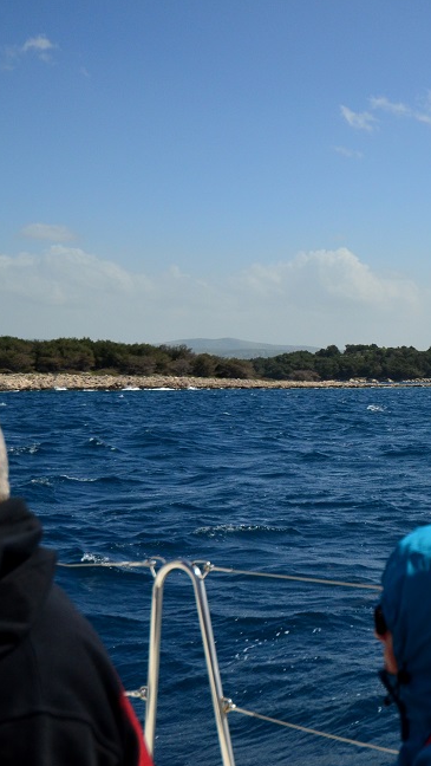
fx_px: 1177
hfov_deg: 19.9
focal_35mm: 58
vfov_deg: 36.0
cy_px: 385
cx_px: 471
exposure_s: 1/8000
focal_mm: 24
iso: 800
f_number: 4.5
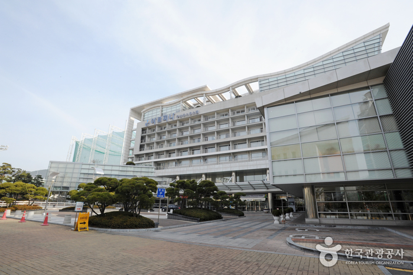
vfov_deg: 70.4
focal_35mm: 17
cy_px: 138
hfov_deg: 93.3
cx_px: 206
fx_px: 195
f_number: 22
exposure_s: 1/125
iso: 800
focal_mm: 17
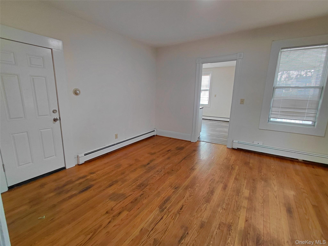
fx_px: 152
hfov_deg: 94.5
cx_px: 164
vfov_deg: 78.1
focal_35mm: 16
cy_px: 123
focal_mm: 1.64
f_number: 2.2
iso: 160
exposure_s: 1/60
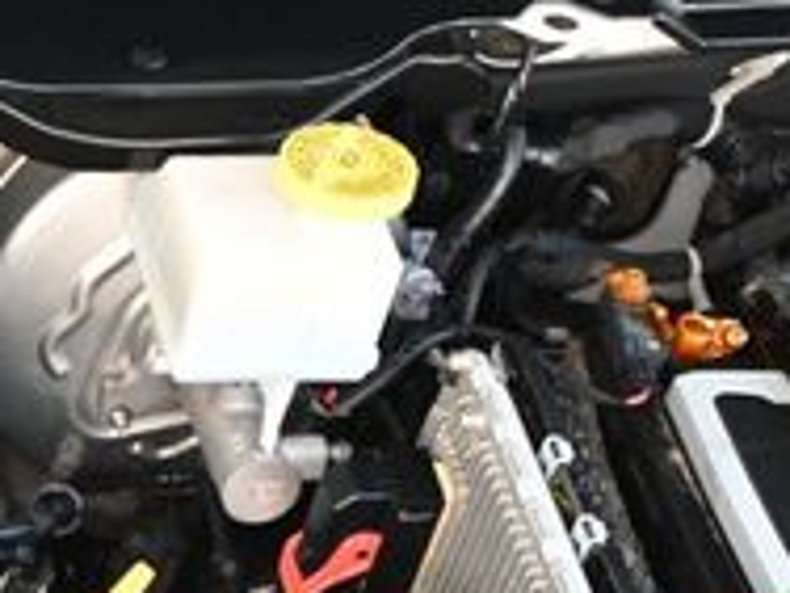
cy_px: 795
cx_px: -471
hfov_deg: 17.2
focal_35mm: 100
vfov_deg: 14.1
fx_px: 2292
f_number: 3.8
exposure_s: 1/125
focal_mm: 20.5
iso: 640
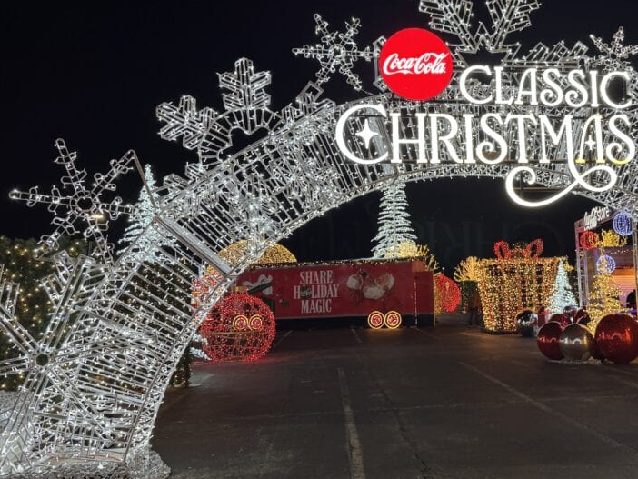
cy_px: 191
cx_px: 450
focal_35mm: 35
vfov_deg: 40.5
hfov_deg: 51.1
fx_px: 645
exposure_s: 1/60
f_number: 1.78
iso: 125
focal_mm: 6.76
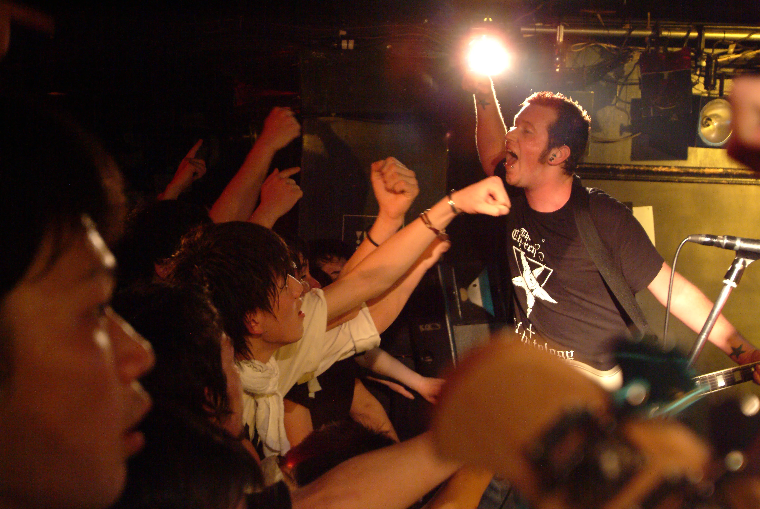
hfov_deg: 39.9
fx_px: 1046
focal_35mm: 50
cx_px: 380
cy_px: 254
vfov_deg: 27.3
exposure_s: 1/125
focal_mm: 33
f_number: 3.8
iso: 1600
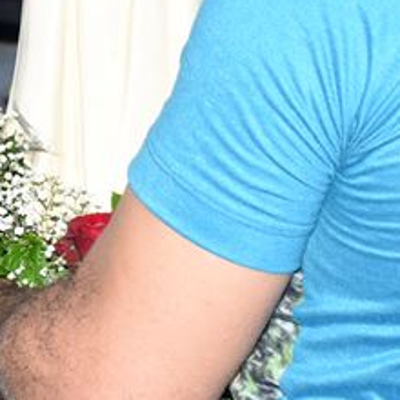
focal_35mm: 236
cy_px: -80
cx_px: -85
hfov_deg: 7.4
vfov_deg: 7.4
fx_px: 3085
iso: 1250
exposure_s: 1/80
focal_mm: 34
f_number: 5
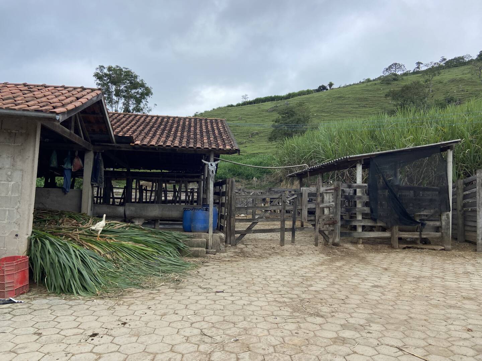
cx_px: 241
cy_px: 180
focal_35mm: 26
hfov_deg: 67.3
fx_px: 362
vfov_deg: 53.1
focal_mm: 4.25
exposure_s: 1/1025
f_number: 1.8
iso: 32
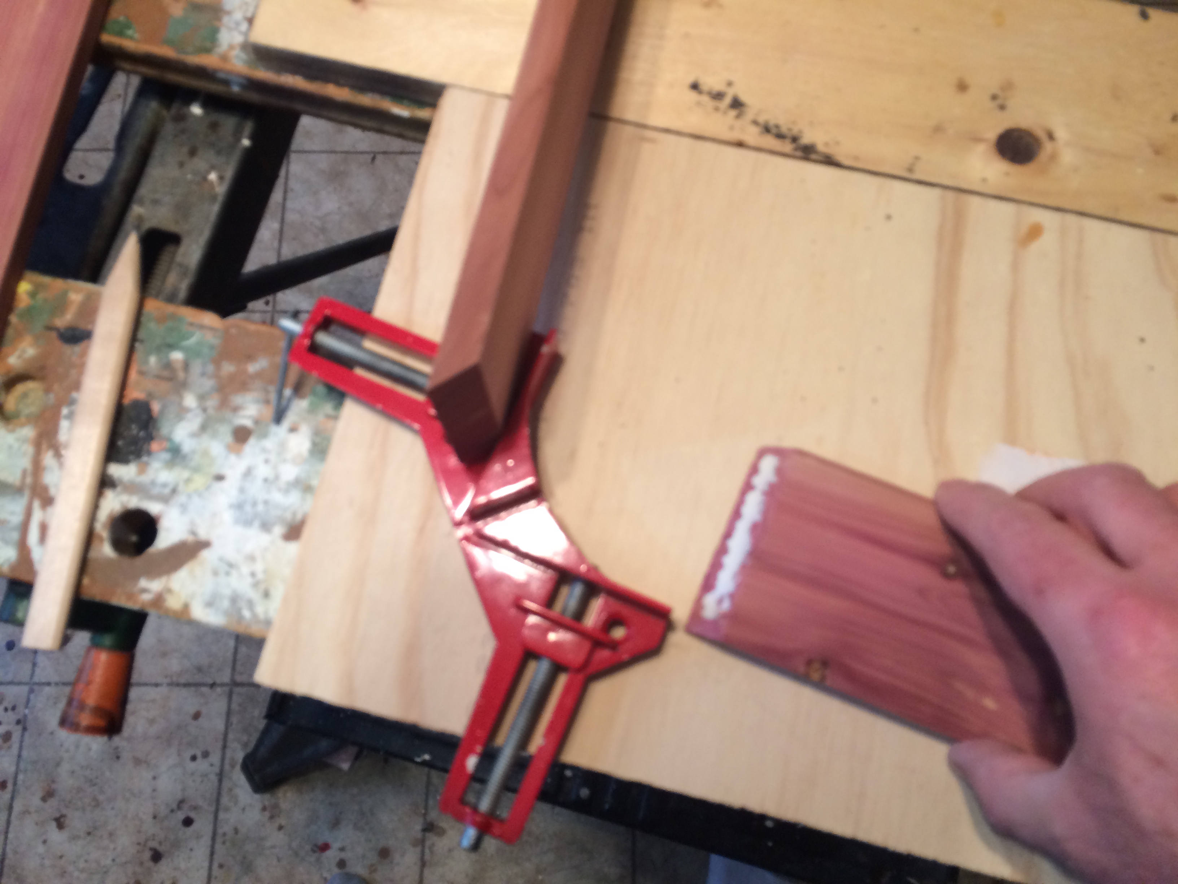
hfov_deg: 61.7
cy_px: 442
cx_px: 589
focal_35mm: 29
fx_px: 987
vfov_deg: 48.2
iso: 80
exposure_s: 1/30
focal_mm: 4.15
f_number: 2.2
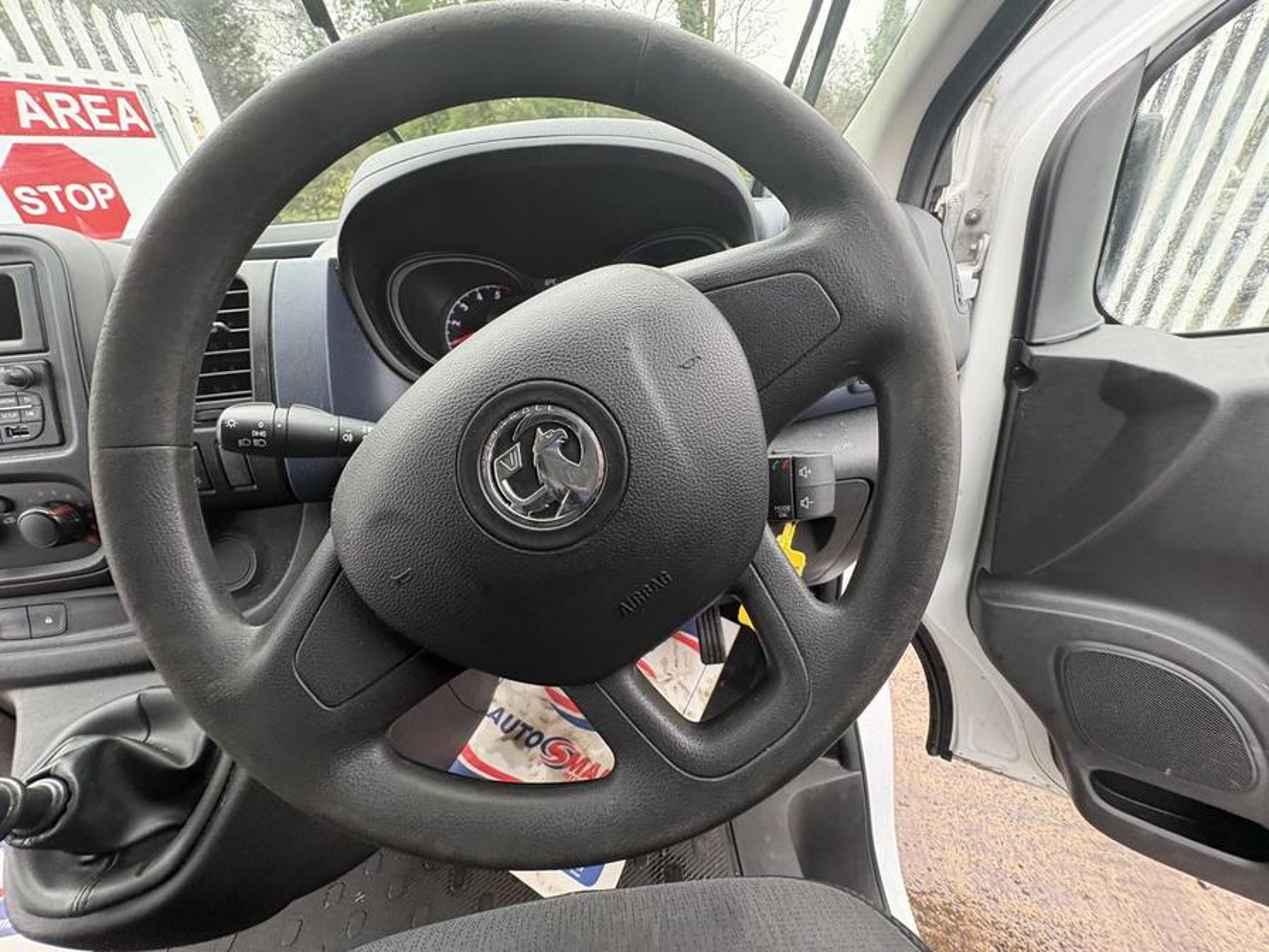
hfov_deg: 102.1
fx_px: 513
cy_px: 476
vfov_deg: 85.7
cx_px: 634
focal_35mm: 14
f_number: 2.2
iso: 200
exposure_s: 1/66
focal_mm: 2.22
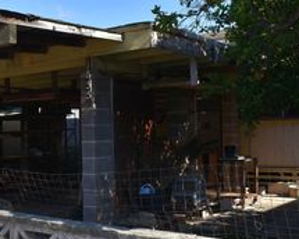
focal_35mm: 59
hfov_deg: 30.8
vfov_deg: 25.8
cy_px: 120
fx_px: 522
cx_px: 43
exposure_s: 1/200
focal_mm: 18
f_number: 7.1
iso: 100
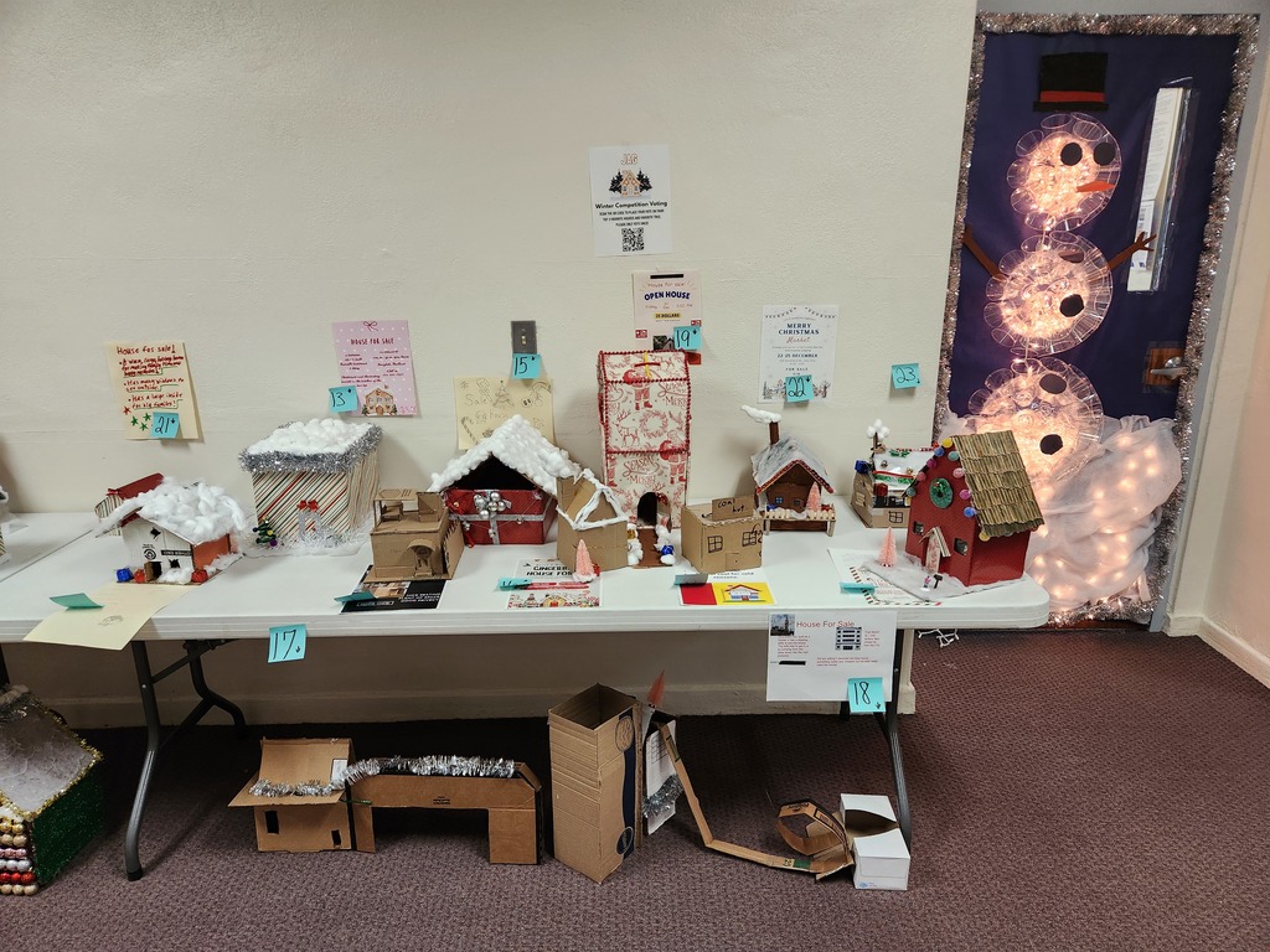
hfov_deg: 73.9
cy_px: 476
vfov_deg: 58.9
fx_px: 844
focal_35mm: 23
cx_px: 635
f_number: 1.8
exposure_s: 1/120
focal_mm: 5.4
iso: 250
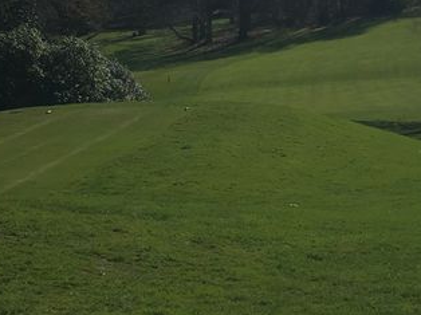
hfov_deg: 25.8
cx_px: 347
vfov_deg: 19.4
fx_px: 899
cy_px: 12
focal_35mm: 74
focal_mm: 4.15
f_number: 2.2
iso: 25
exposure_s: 1/2849
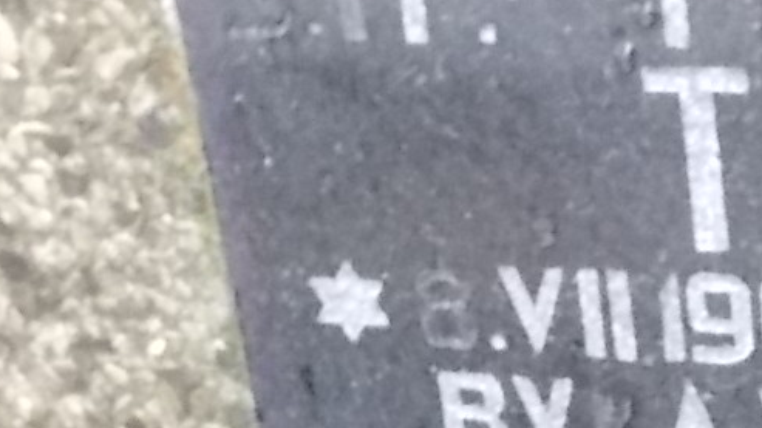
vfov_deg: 13.1
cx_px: 1066
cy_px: 329
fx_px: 1858
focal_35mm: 92
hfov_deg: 20.5
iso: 400
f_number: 3.2
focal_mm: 4.6
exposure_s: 1/15
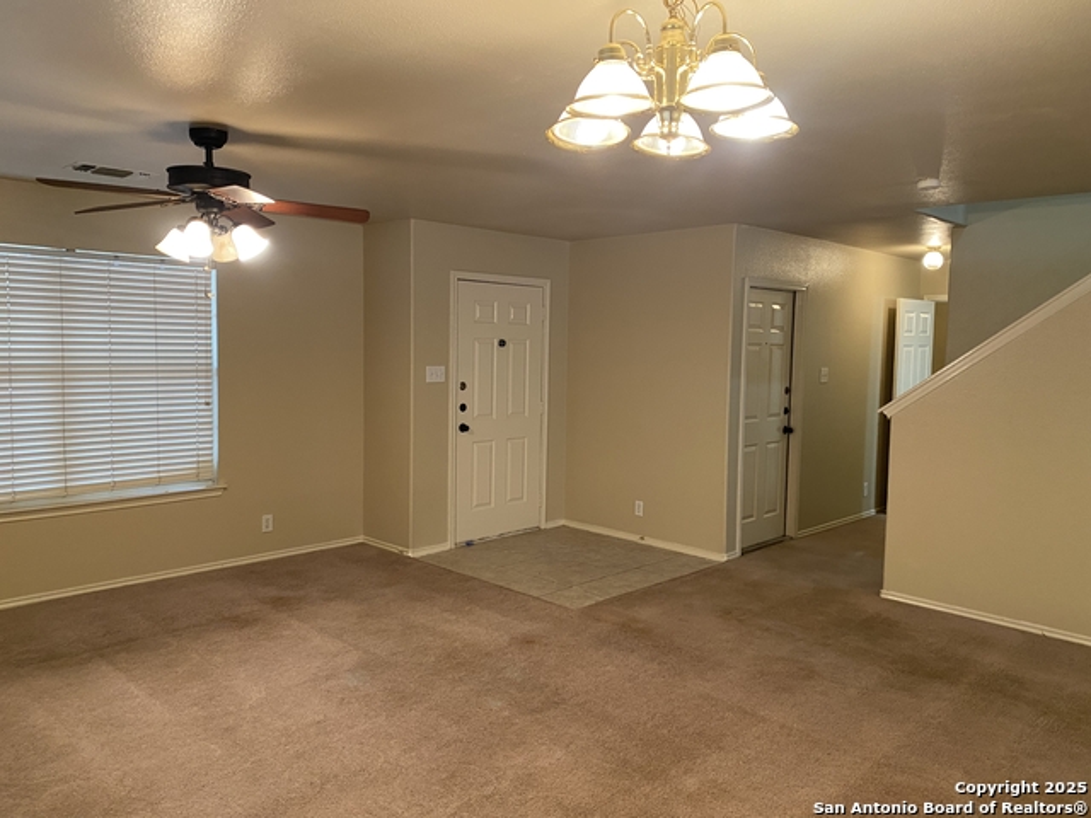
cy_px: 409
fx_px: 819
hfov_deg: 67.3
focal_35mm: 26
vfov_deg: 53.1
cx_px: 546
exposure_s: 1/60
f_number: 1.8
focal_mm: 4.25
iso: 250
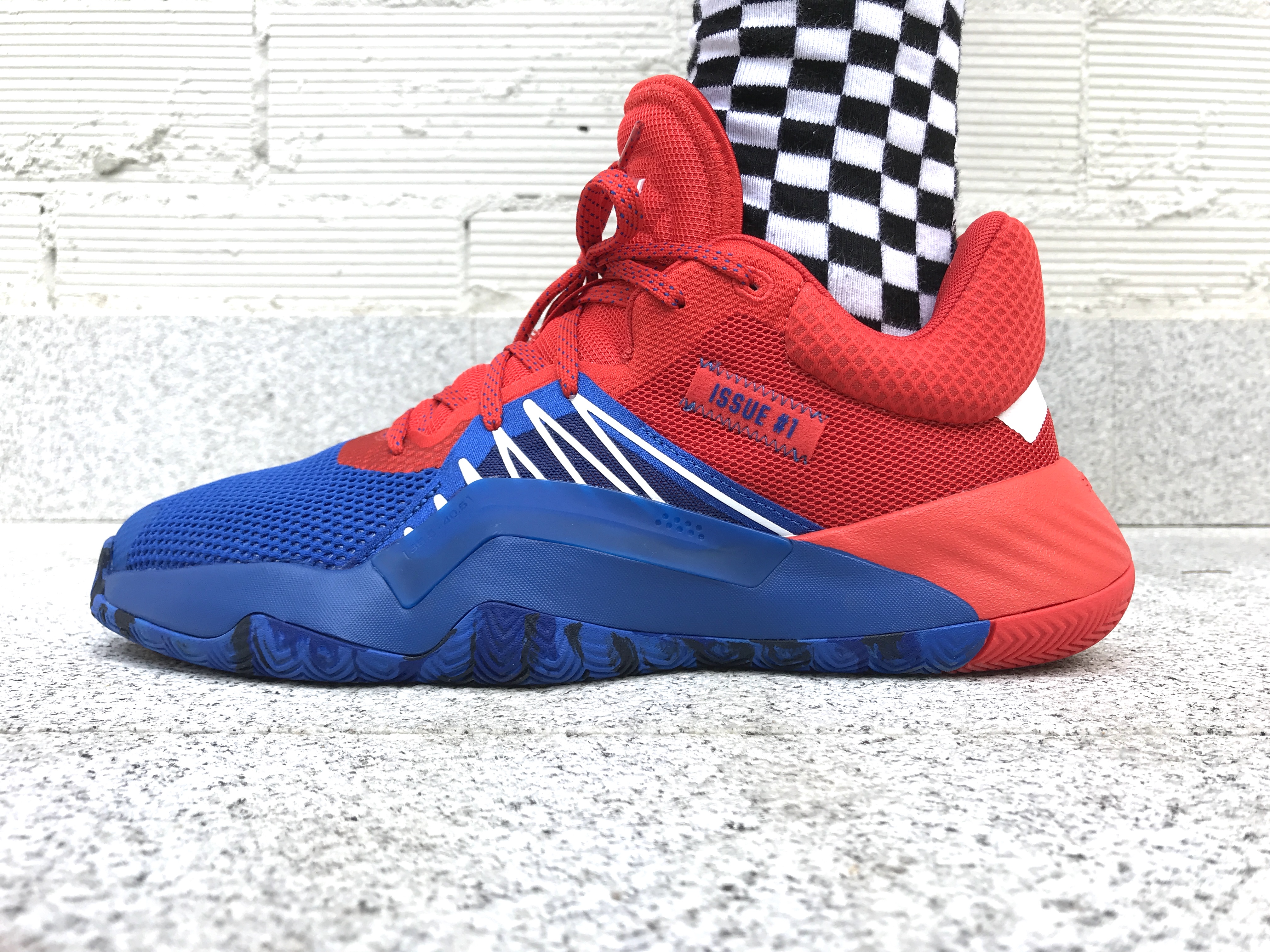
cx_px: 635
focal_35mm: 28
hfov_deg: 63.4
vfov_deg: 49.7
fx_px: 1027
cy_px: 476
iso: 20
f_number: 1.8
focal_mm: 3.99
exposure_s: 1/190
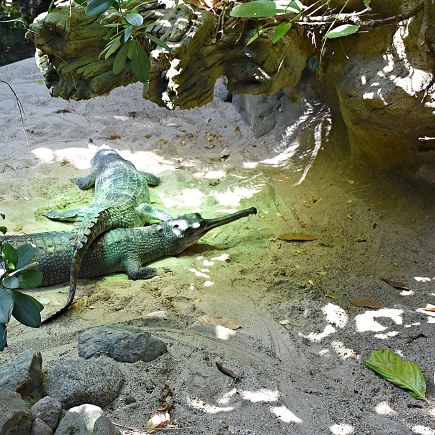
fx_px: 749
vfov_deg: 32.4
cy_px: 220
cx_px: 118
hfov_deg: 31.9
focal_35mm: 53
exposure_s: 1/100
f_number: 5
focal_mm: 27
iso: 400
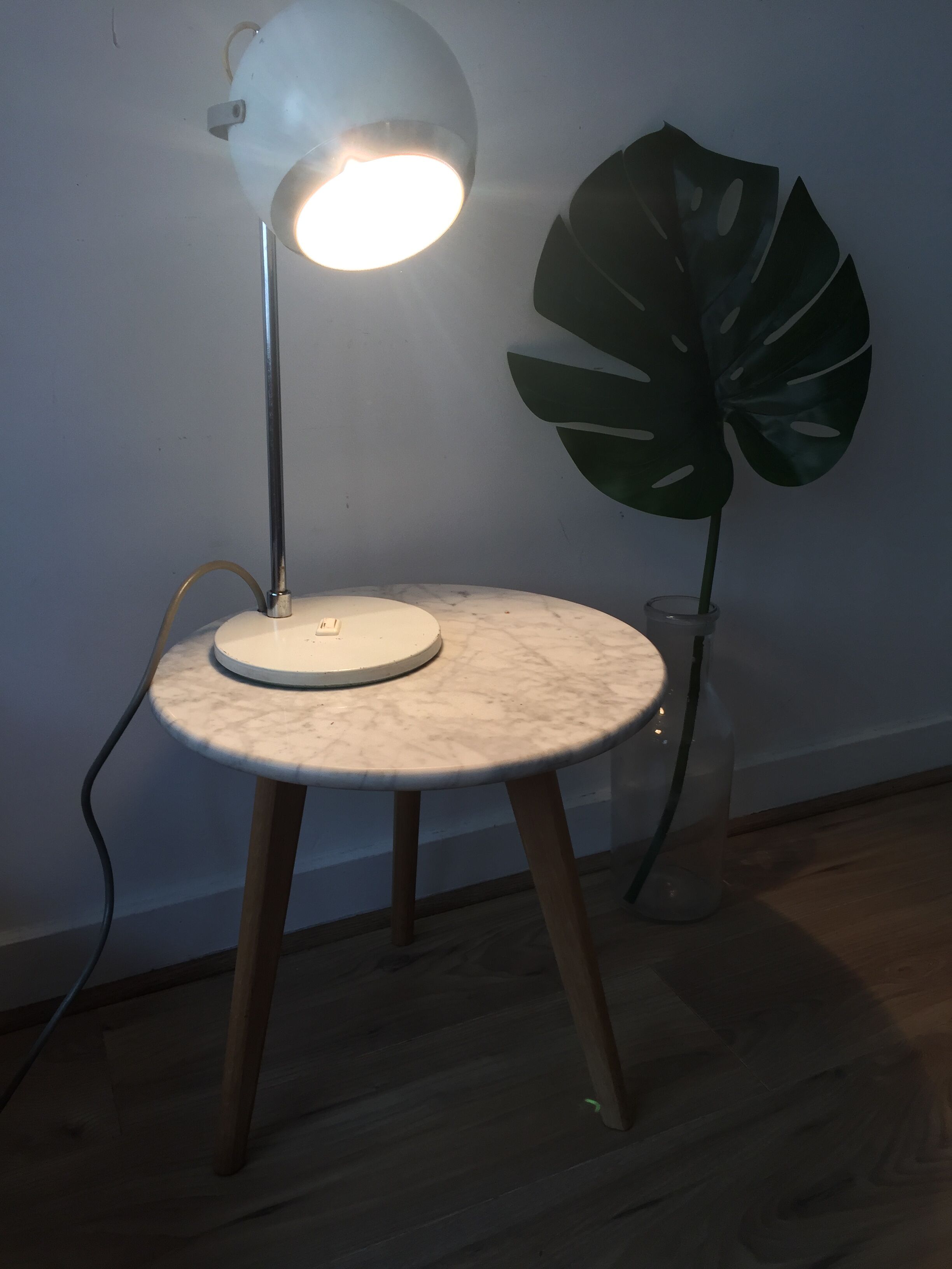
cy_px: 634
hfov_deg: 48.2
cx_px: 476
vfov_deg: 61.7
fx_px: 1063
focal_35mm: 29
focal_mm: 4.15
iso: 50
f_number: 2.2
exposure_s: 1/100
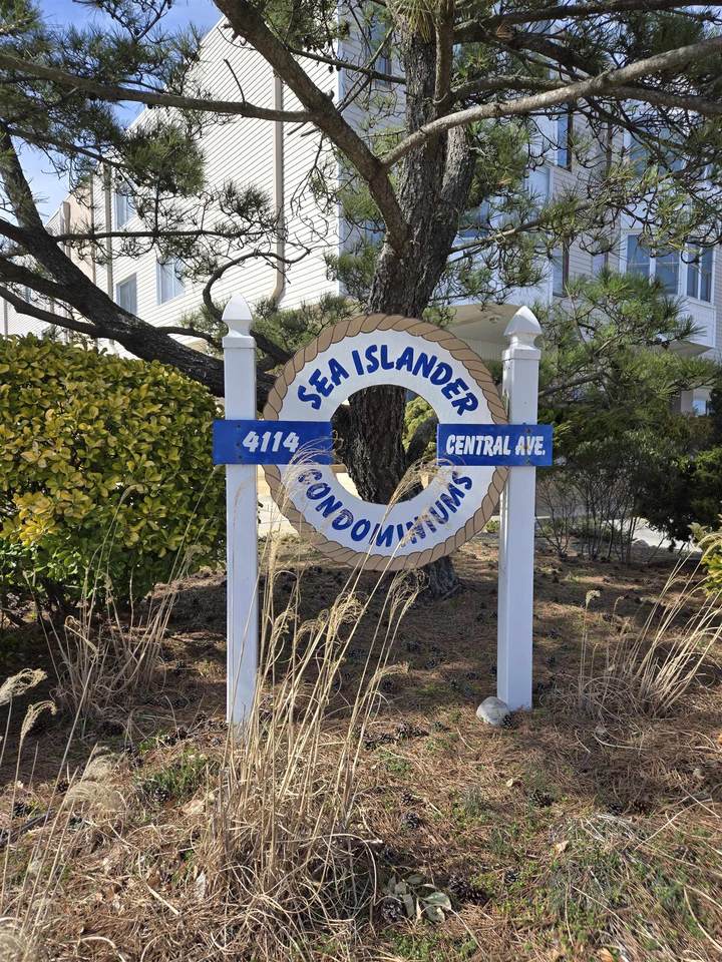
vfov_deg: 73.9
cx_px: 361
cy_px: 481
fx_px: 640
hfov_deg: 58.9
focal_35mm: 23
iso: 25
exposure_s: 1/907
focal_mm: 5.4
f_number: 1.8
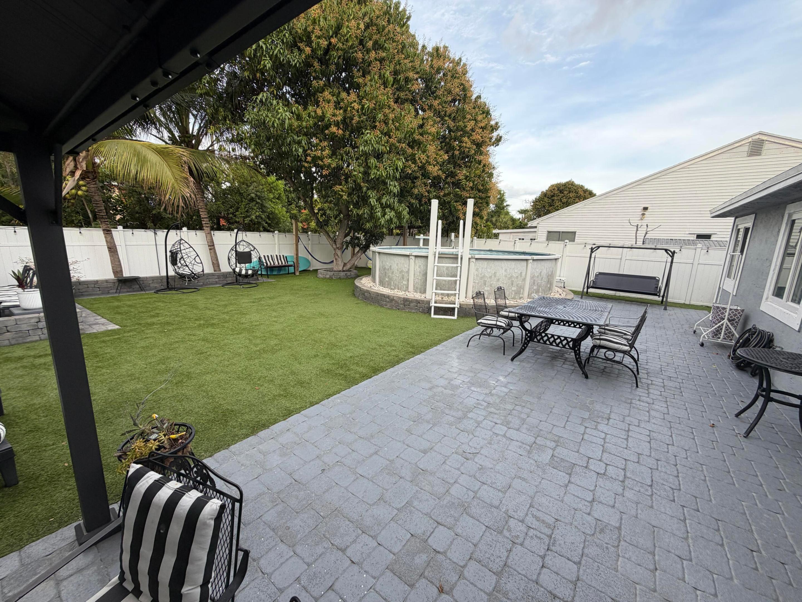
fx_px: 324
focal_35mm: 14
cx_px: 401
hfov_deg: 102.1
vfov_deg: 85.7
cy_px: 301
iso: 40
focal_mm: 2.22
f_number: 2.2
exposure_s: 1/220
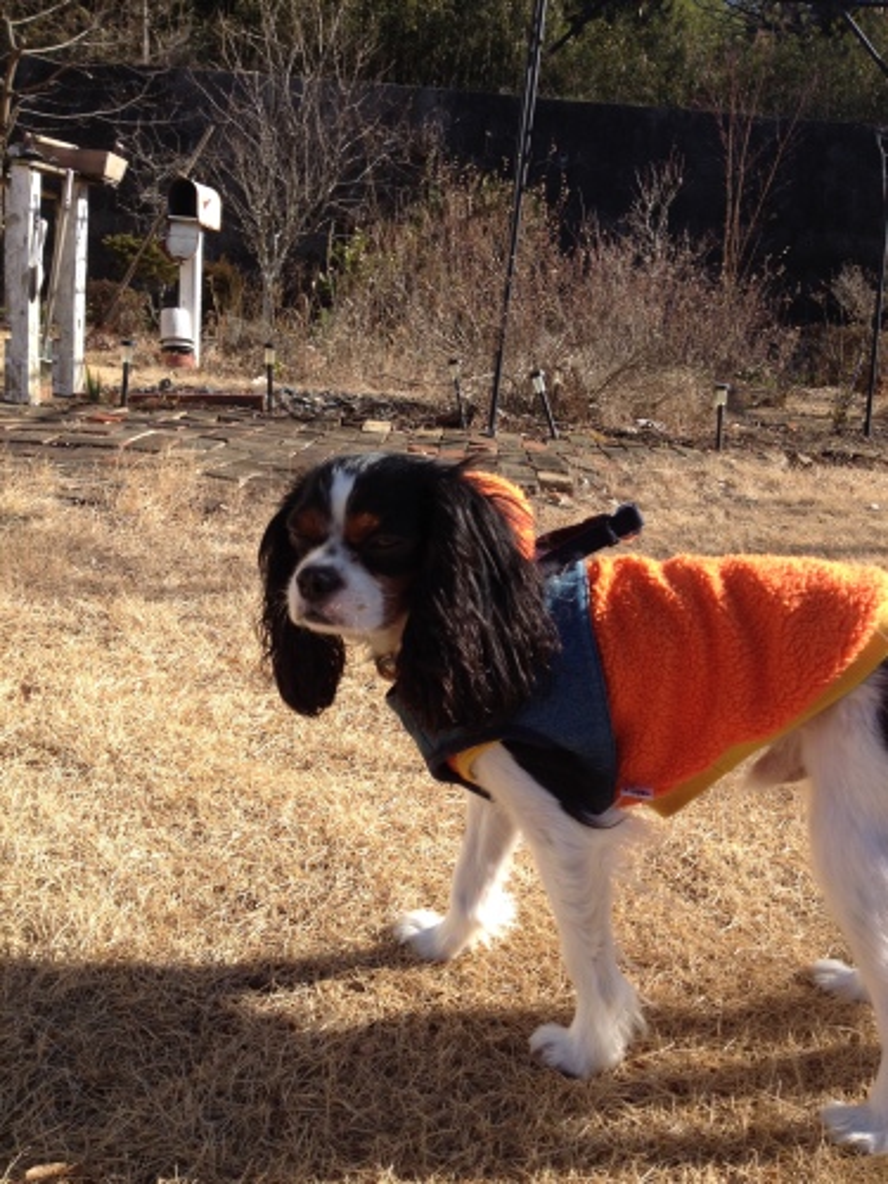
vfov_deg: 52.6
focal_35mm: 35
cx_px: 444
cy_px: 592
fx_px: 1197
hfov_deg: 40.7
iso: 50
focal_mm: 4.28
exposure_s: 1/951
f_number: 2.4
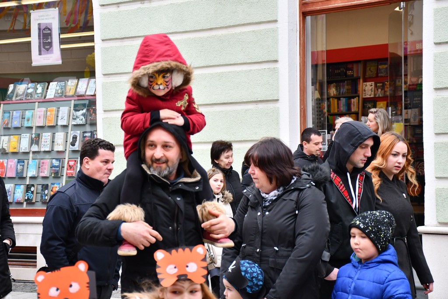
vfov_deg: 16.3
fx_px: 1045
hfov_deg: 24.2
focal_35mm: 84
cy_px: 150
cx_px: 224
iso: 800
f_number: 4.8
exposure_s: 1/400
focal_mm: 56
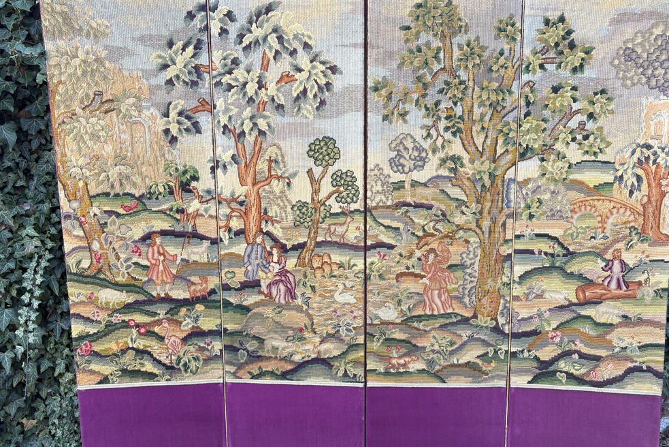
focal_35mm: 33
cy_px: 238
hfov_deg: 57.2
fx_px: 613
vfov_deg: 40.0
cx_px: 355
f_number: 1.6
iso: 32
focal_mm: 5.96
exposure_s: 1/134
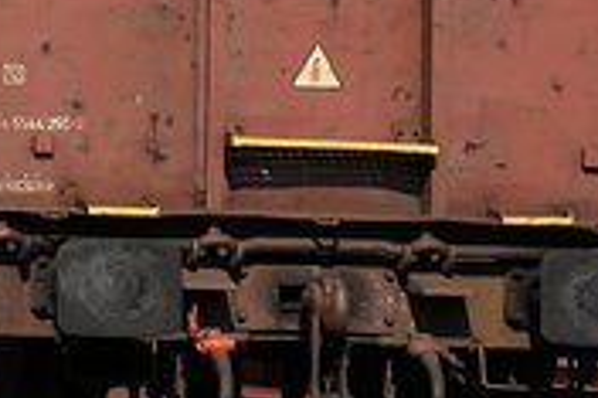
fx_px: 7119
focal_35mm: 429
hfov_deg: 4.7
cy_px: -219
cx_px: -951
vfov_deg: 3.2
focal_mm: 42
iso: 400
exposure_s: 1/800
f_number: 11
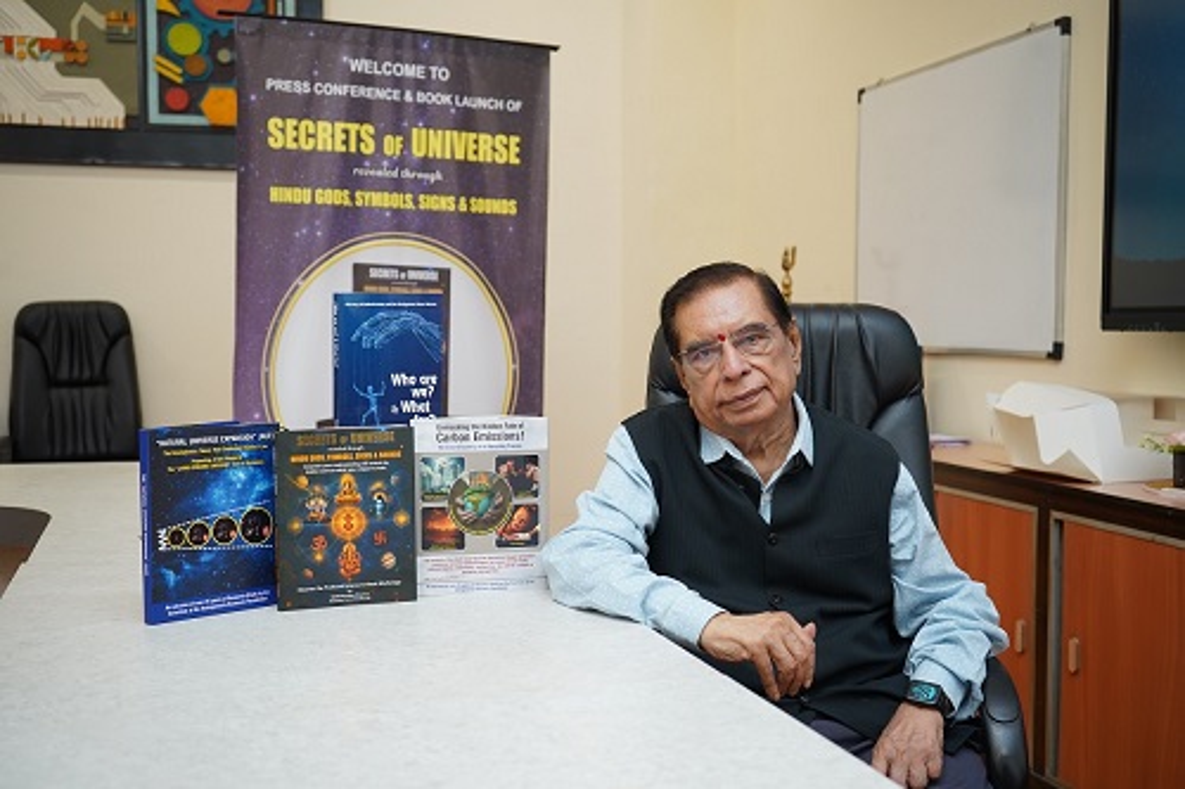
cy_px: 394
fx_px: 1316
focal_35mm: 40
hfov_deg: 48.5
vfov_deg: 33.4
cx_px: 592
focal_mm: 40
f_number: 4.5
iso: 800
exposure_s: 1/100
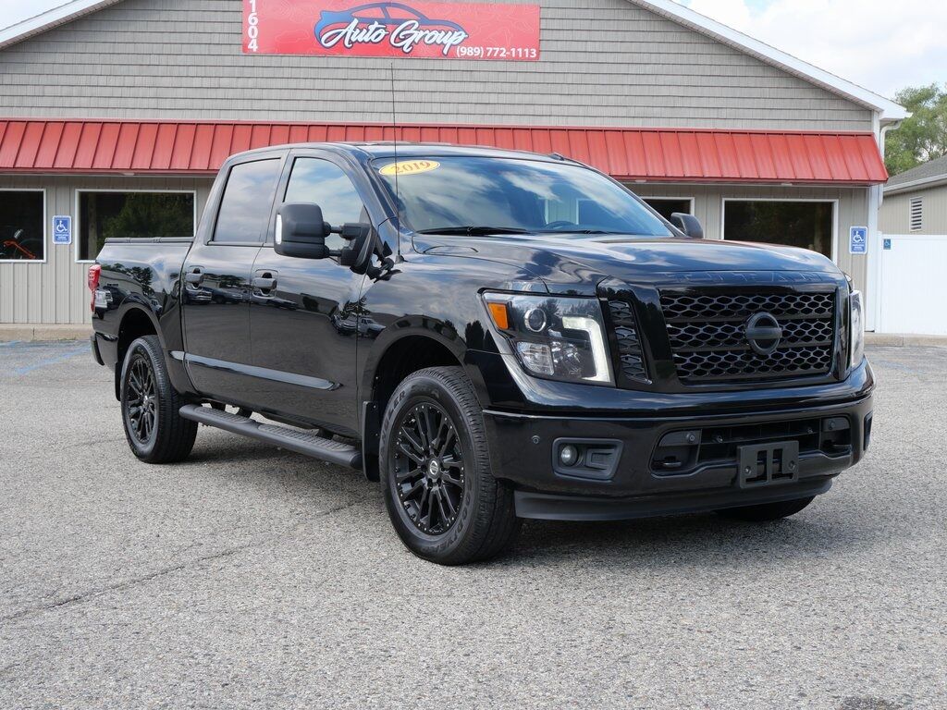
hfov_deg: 38.2
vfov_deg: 29.1
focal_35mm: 50
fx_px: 1368
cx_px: 474
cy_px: 355
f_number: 7.1
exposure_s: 1/200
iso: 200
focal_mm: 25
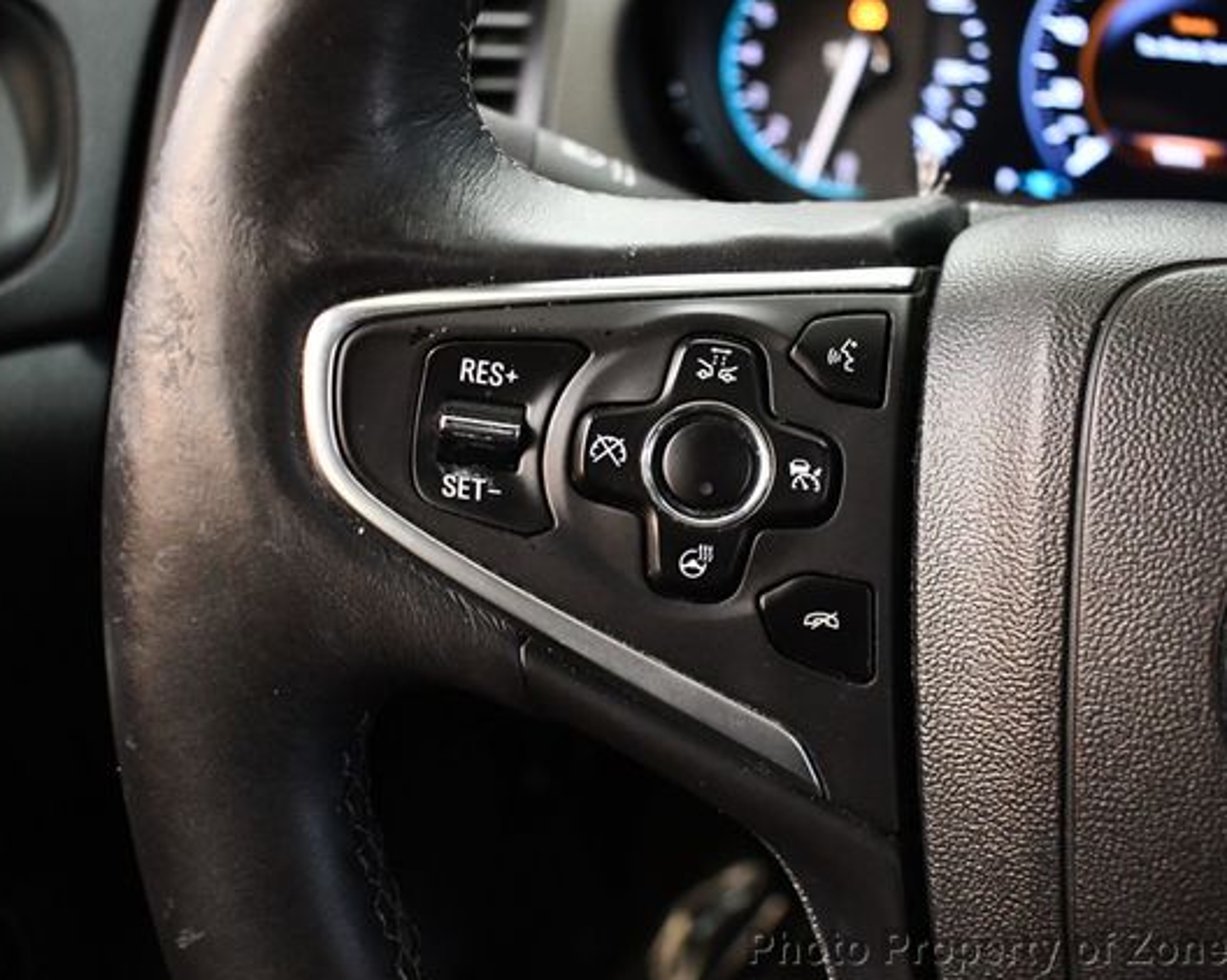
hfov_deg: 44.6
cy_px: 495
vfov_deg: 36.5
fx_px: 1488
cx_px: 718
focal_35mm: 41
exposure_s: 1/80
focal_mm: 18
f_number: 3.5
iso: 3200
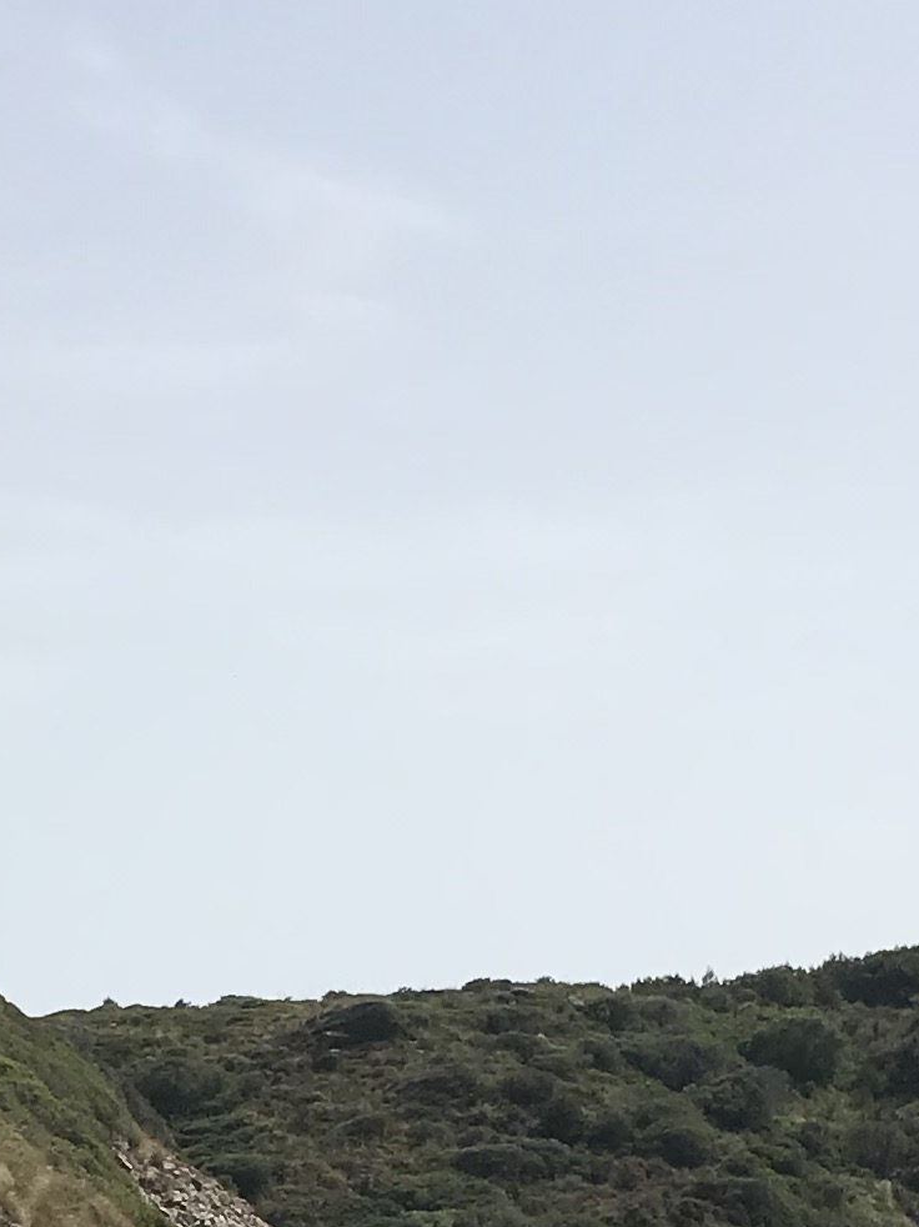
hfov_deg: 12.9
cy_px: 1869
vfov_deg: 15.7
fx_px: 4073
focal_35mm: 115
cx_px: 598
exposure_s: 1/3690
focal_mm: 3.99
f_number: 1.8
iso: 20
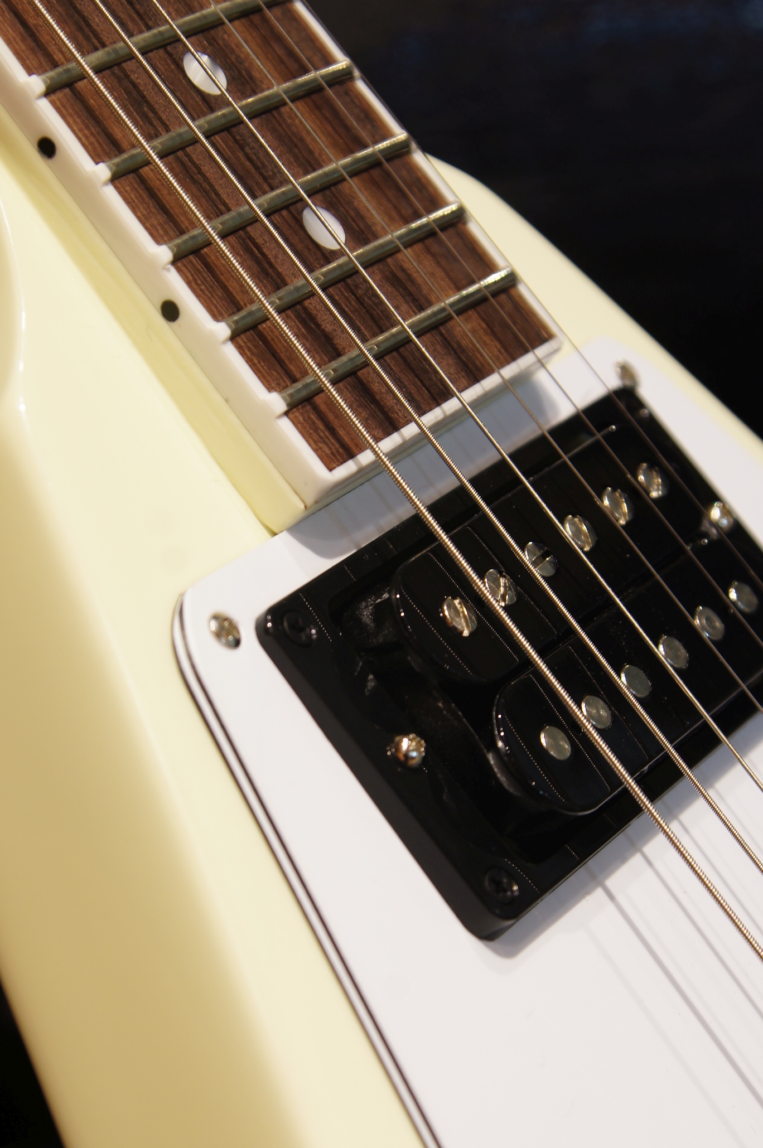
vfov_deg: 20.4
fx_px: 3186
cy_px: 619
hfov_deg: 13.7
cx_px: 363
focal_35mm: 100
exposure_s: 1/4
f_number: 7.1
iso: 100
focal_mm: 60
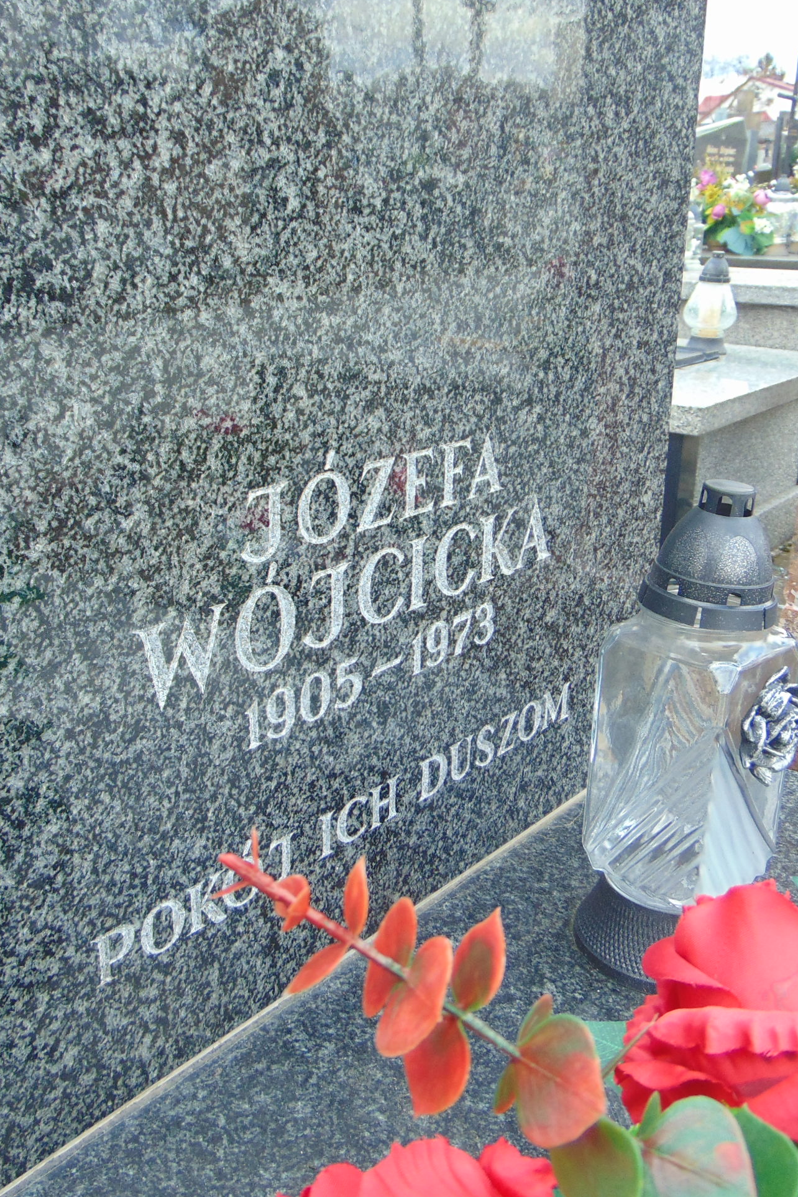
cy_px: 595
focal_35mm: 35
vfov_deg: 54.4
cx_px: 343
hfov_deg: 37.8
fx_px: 1164
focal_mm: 4.5
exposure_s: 1/100
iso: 80
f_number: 3
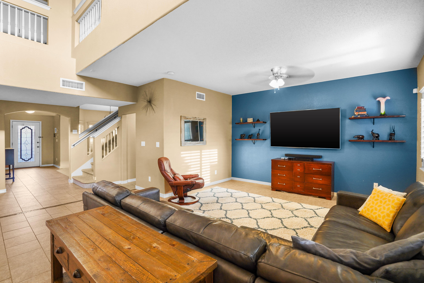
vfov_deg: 73.7
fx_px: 188
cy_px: 142
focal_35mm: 16
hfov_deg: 96.7
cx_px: 212
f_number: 8
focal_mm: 16
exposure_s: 1/10
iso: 500
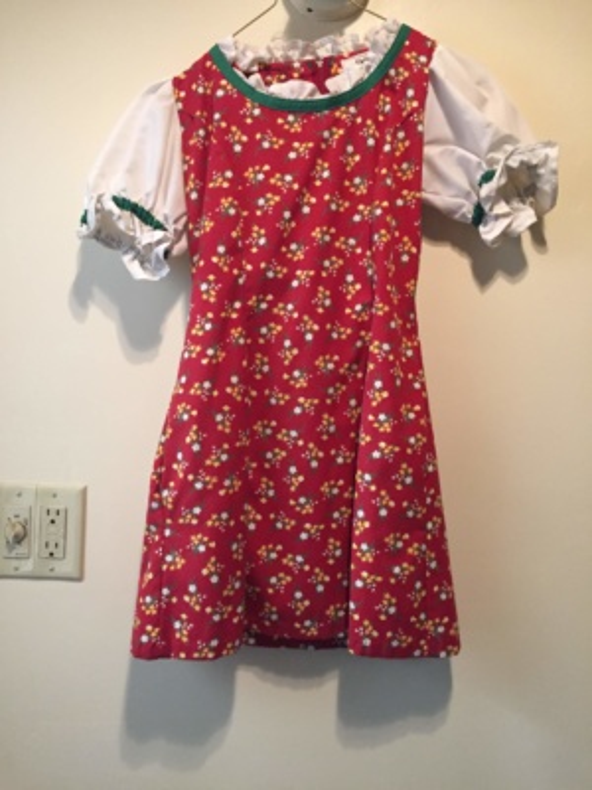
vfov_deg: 61.7
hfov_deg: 48.2
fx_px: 661
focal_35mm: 29
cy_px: 395
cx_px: 296
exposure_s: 1/30
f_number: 2.2
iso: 250
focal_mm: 4.15
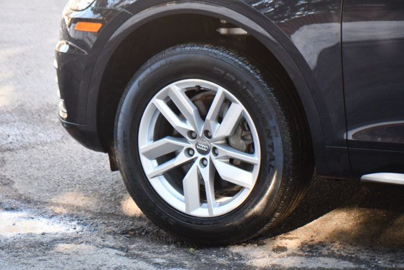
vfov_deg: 10.6
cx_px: 202
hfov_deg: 15.9
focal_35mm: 129
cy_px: 135
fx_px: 1448
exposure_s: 1/200
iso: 800
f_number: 4.8
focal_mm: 86
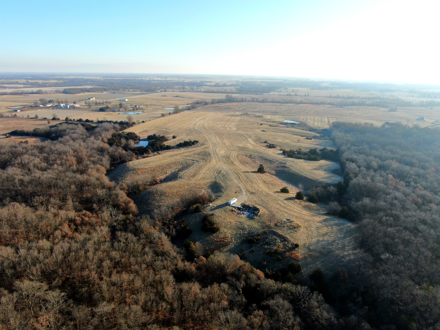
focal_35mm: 24
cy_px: 165
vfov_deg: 56.8
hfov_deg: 71.6
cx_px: 220
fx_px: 305
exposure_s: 1/833
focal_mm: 4.39
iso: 110
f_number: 2.8
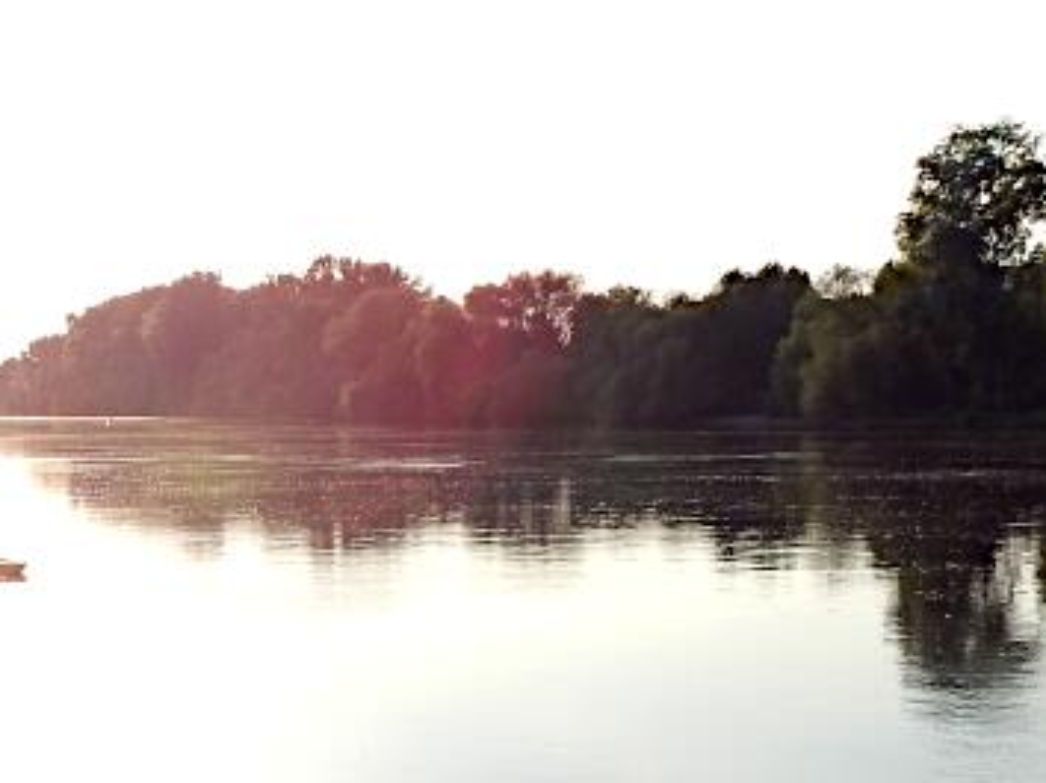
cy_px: 694
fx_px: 2355
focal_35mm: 78
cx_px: 24
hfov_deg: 24.0
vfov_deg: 18.6
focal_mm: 4
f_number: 3
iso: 125
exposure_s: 1/1250
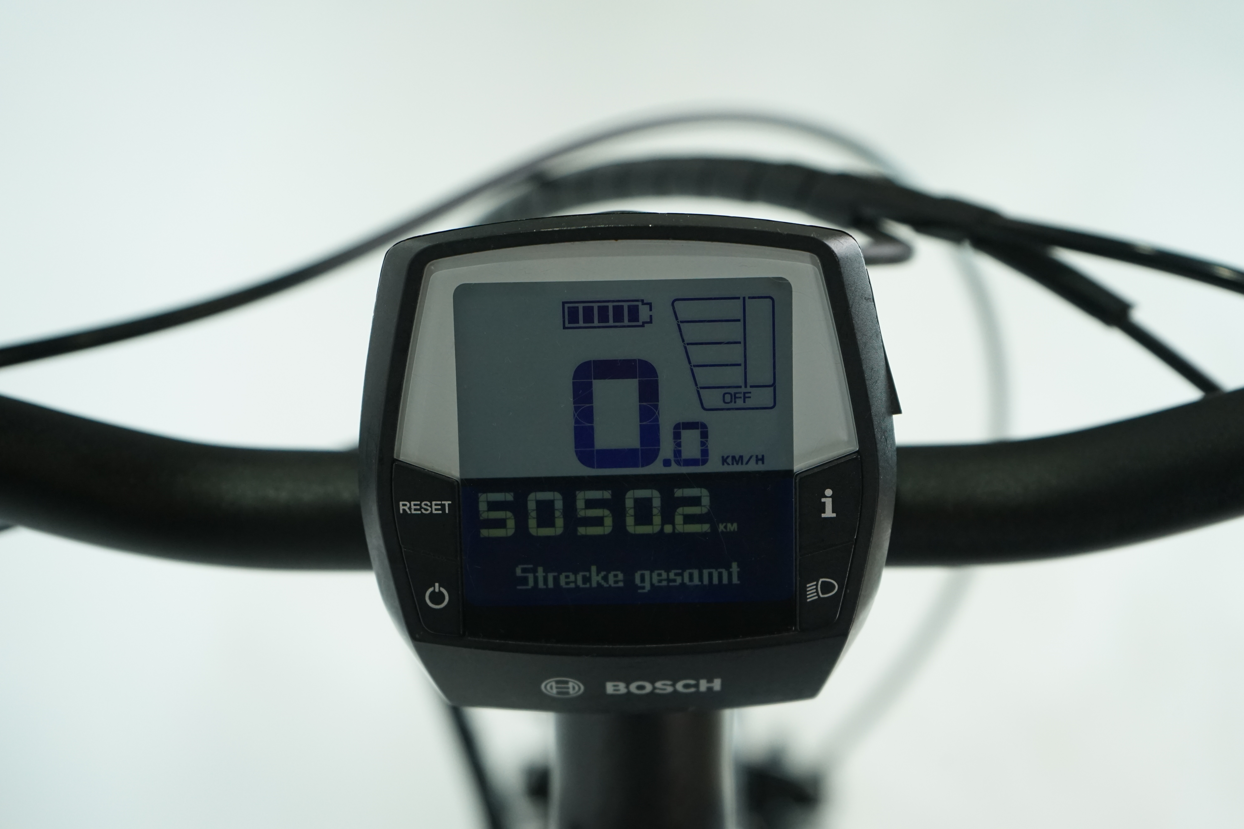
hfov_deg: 32.9
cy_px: 414
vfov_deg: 22.3
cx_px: 622
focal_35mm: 61
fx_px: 2108
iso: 1600
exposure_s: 1/200
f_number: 5.6
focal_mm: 61
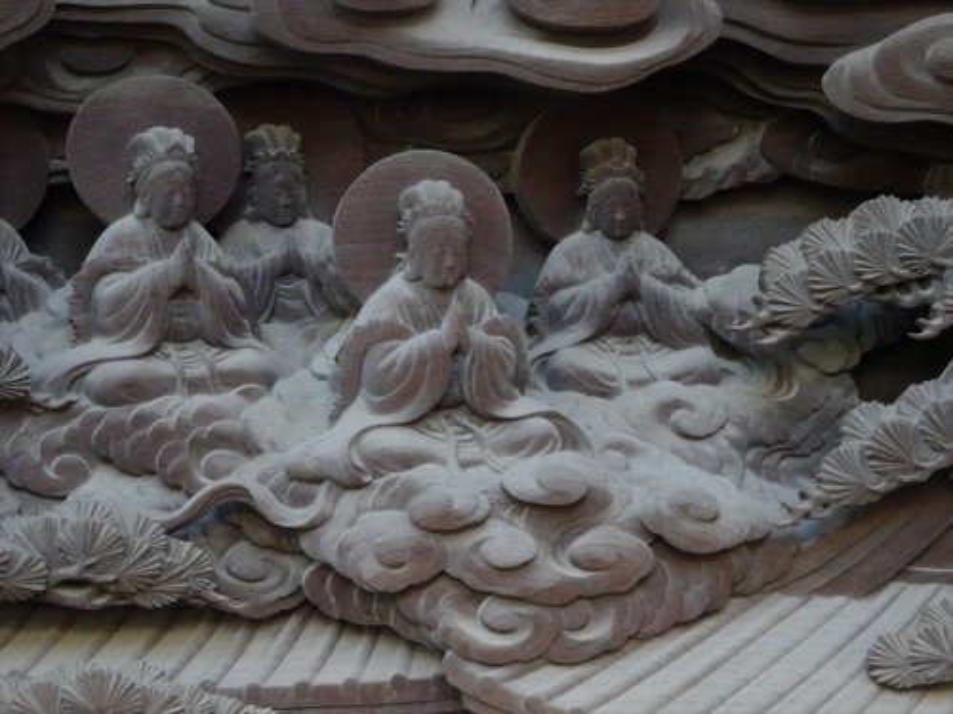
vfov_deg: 13.7
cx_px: 476
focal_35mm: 108
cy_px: 357
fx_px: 2973
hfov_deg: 18.2
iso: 1600
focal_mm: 18.53
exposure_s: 1/125
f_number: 5
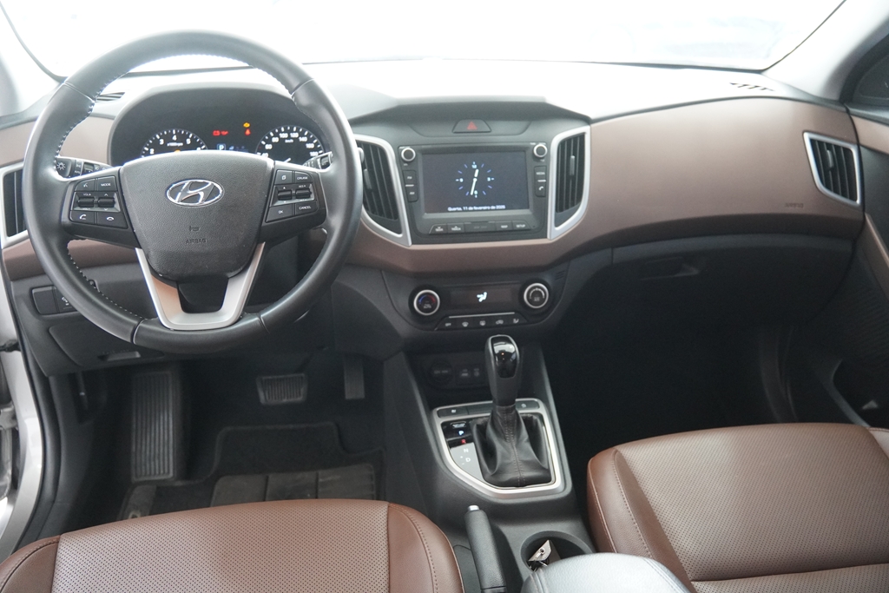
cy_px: 296
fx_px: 741
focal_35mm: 30
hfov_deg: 61.9
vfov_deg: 43.6
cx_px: 444
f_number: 2.8
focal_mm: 20
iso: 3200
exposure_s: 1/160
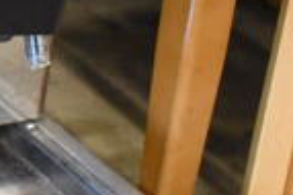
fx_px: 1252
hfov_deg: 12.1
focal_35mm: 154
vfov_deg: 8.9
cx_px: -262
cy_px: 18
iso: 7200
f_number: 4
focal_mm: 24
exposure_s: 1/125
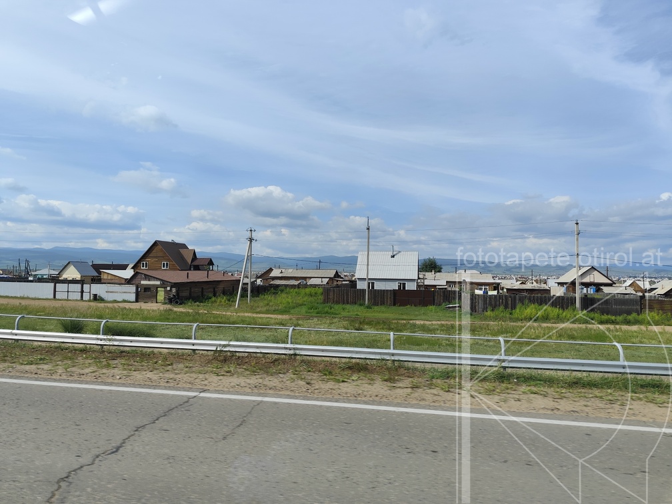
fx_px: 446
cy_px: 252
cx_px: 336
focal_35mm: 23
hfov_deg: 73.9
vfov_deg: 58.9
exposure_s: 1/982
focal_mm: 6.19
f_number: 1.65
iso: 50
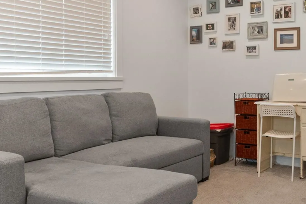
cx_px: 192
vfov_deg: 31.8
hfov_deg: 46.0
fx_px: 357
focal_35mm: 42
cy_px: 80
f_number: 9
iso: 250
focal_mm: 10
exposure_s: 1/10
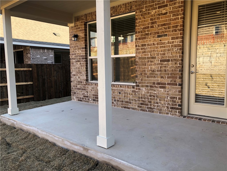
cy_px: 86
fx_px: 184
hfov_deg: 63.4
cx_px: 114
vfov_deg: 49.7
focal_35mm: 28
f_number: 1.8
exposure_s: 1/178
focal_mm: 3.99
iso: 20
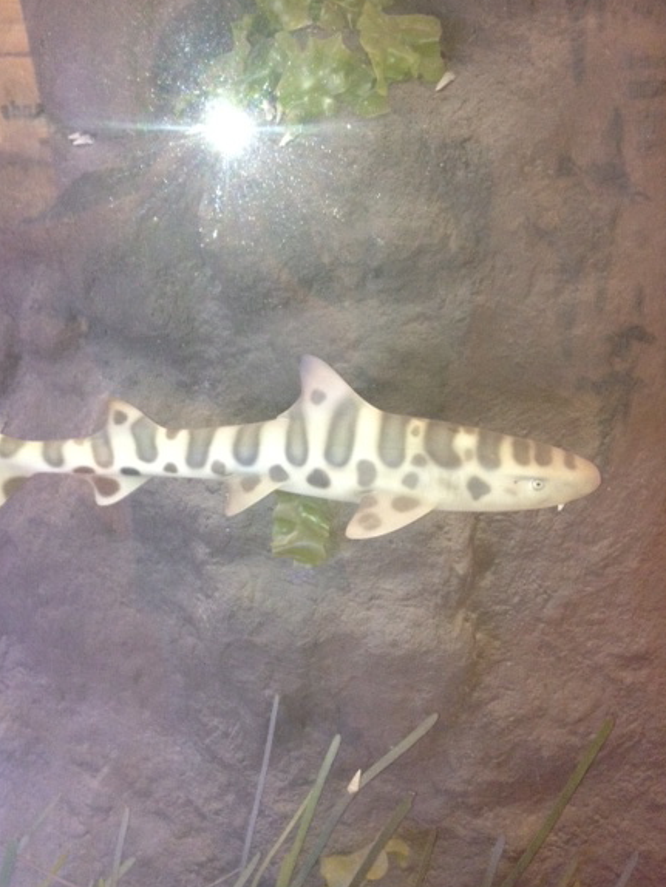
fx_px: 1000
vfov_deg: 47.8
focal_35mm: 39
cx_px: 318
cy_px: 434
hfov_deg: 36.8
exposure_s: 1/16
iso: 250
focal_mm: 4.28
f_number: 2.4
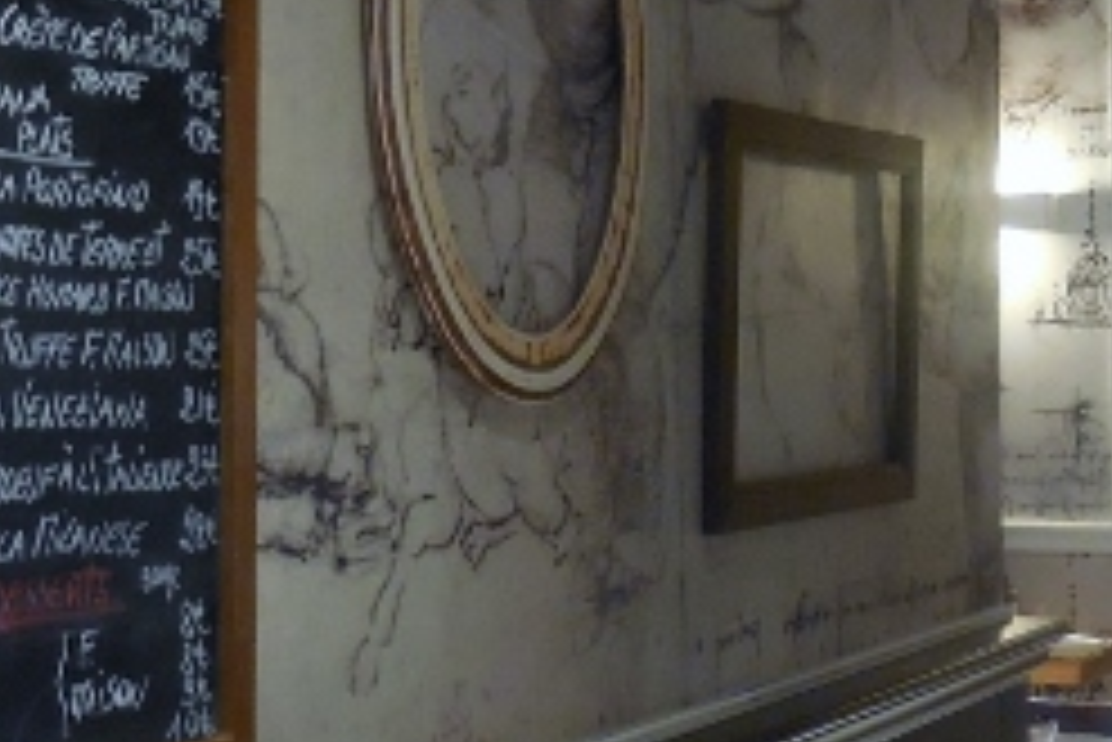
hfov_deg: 22.3
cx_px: 986
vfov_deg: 15.4
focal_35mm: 89
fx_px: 2751
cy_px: 301
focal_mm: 5.9
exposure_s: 1/10
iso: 400
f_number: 3.7
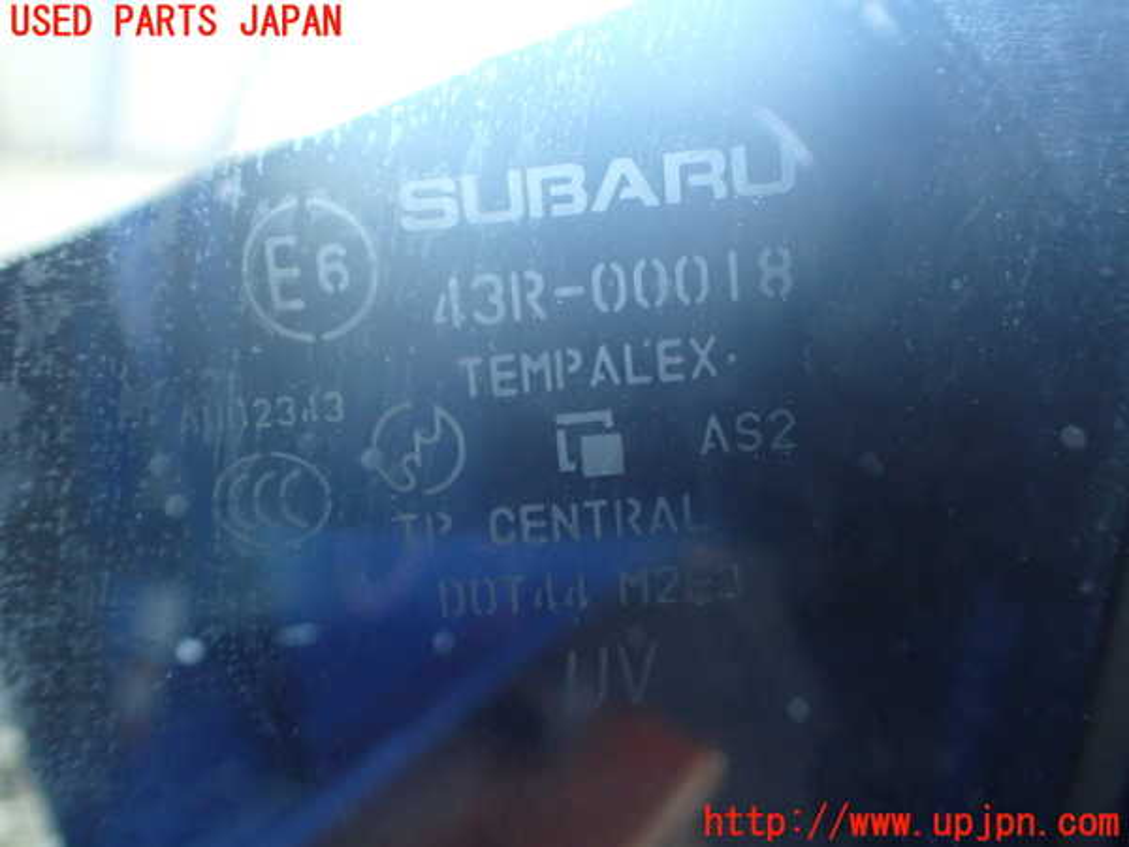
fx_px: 978
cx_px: 564
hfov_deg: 60.0
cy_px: 424
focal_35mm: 30
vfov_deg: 46.8
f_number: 2.3
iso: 800
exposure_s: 1/125
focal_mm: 5.4
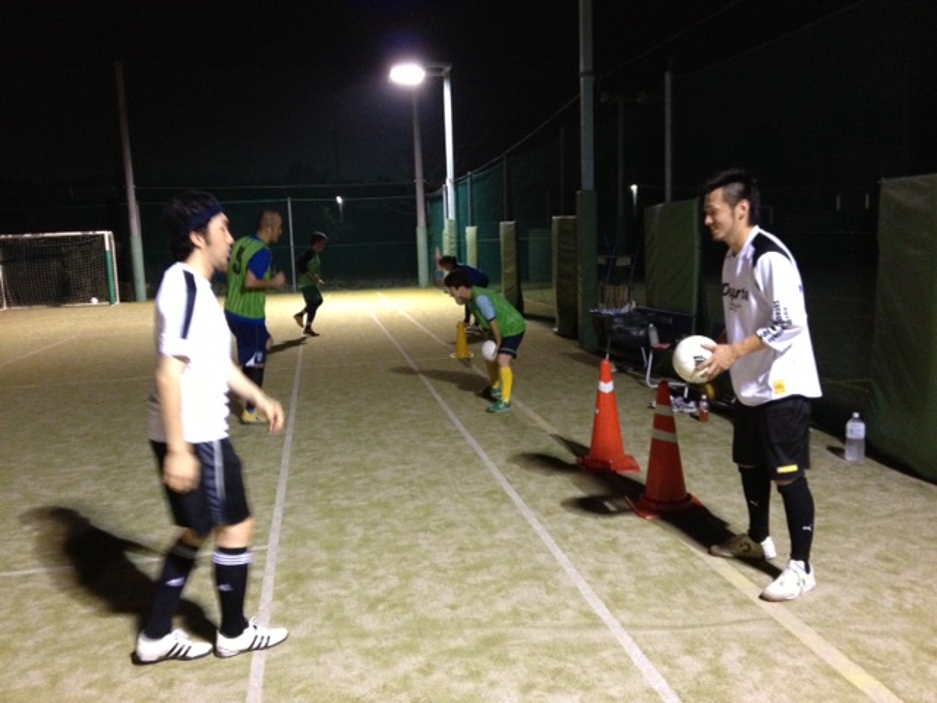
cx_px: 468
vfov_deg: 40.7
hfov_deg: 52.6
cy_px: 352
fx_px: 947
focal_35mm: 35
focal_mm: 4.28
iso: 400
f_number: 2.4
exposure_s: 1/20
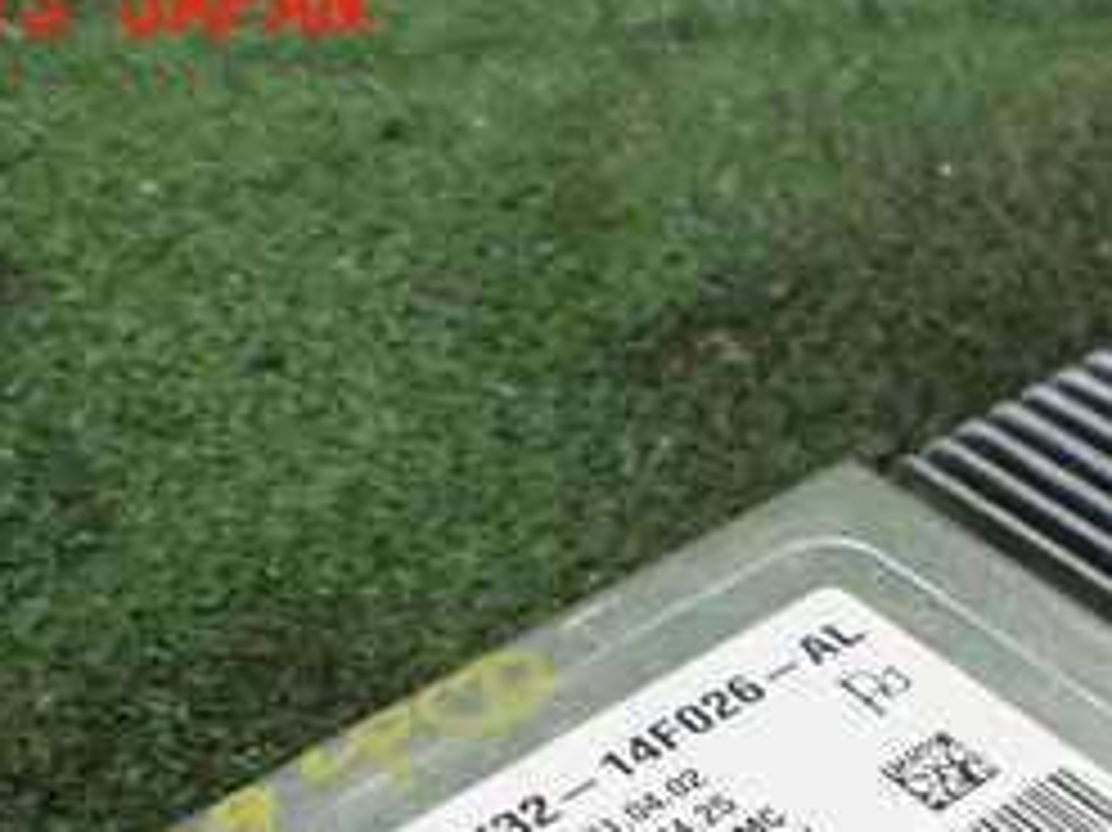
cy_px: 958
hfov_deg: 26.2
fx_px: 2344
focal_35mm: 73
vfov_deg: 19.2
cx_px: 896
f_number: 2.3
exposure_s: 1/100
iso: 800
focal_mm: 5.4
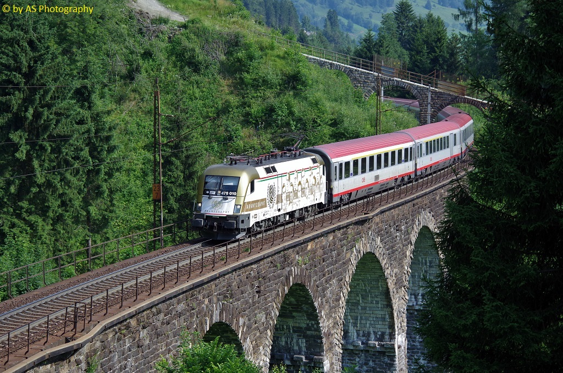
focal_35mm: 105
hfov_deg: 19.5
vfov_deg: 13.0
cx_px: 282
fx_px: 1639
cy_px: 186
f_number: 5.6
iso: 400
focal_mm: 70
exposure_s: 1/1000
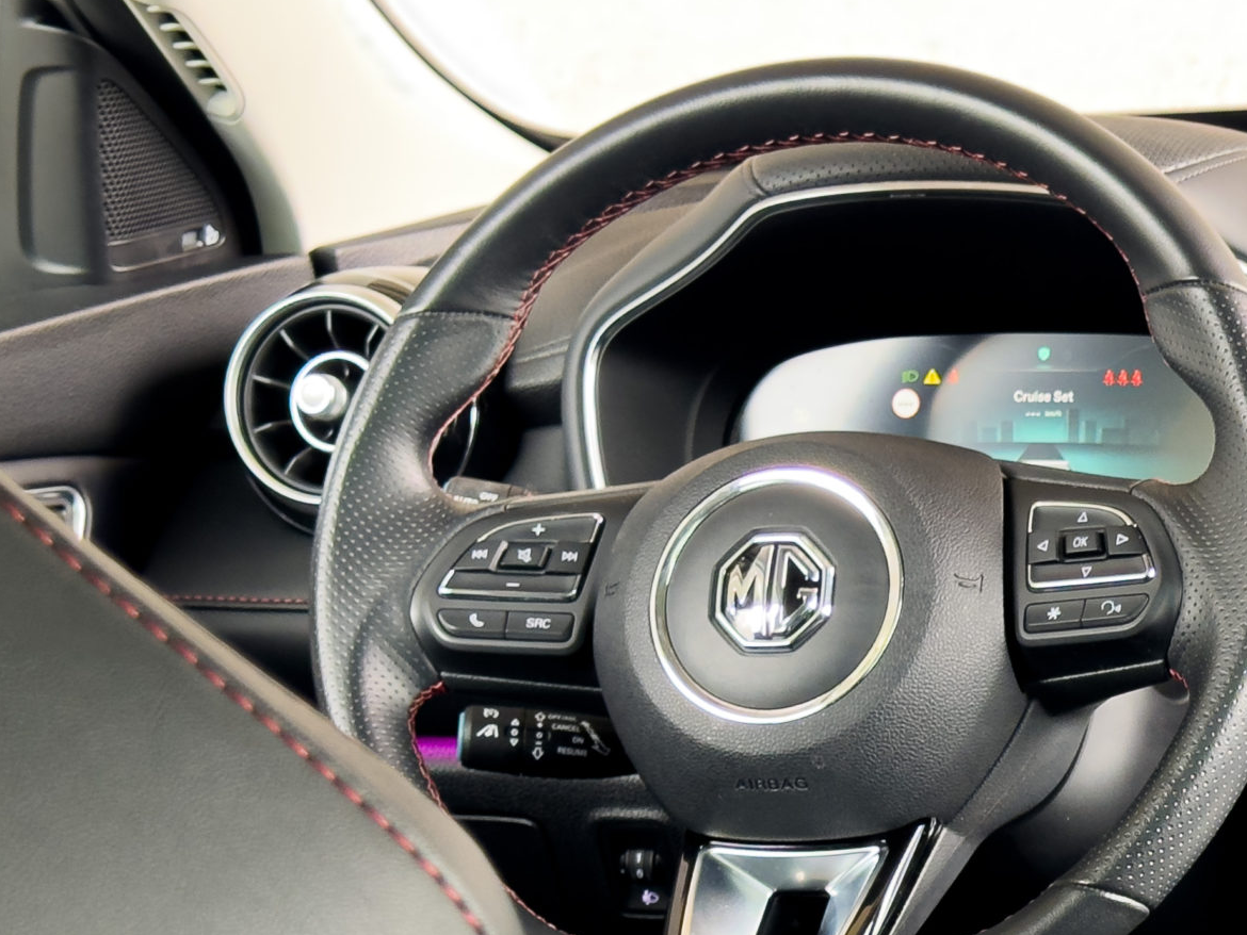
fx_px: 3783
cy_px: 956
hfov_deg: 18.1
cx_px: 1361
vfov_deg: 13.9
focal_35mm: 105
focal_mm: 6.86
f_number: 1.8
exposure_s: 1/50
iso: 250
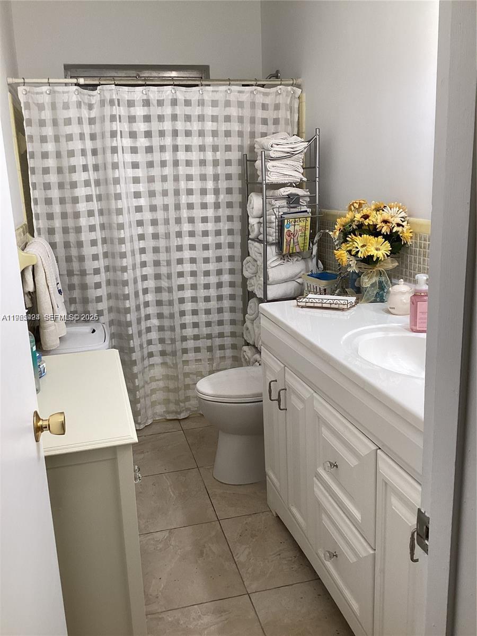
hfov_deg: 45.4
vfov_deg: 58.4
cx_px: 238
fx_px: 570
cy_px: 318
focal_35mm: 31
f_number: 2.4
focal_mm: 3.3
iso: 80
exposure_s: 1/60
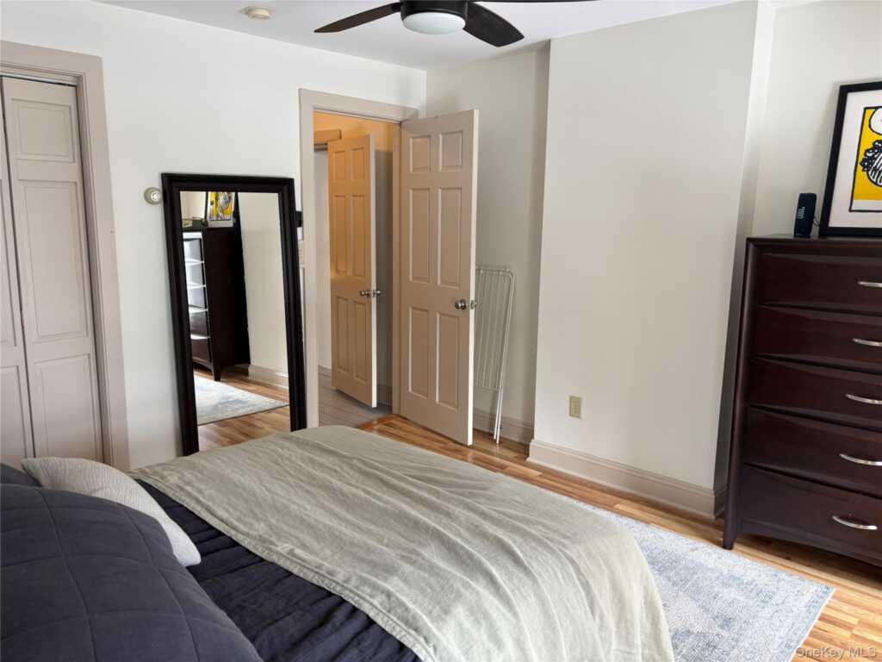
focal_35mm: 26
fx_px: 662
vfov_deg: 53.1
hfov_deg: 67.3
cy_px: 331
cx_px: 441
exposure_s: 1/60
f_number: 1.6
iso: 80
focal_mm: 5.96
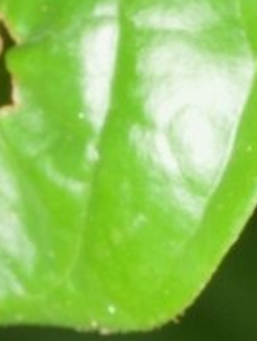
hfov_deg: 2.6
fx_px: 5757
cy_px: 443
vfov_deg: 3.4
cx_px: 376
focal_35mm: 583
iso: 400
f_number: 13
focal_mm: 60
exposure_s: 1/60
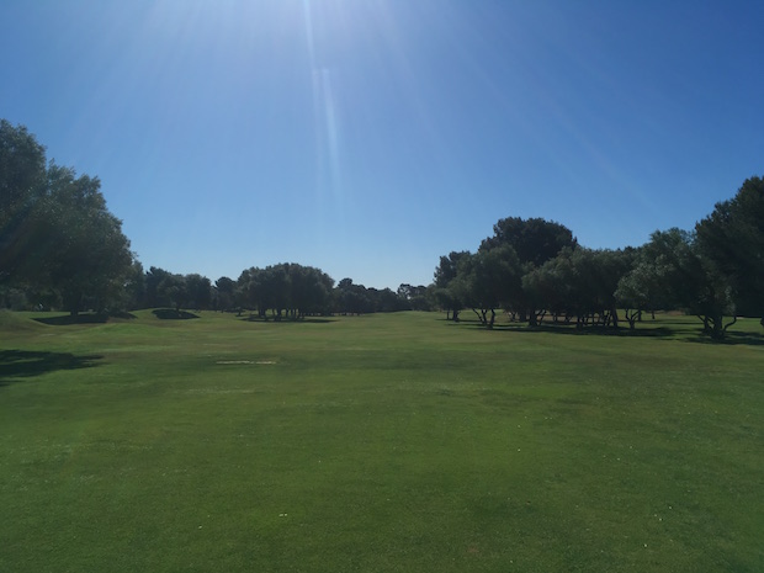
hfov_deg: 61.7
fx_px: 640
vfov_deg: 48.2
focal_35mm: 29
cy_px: 286
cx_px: 382
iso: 25
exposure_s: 1/2747
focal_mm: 4.15
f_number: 2.2
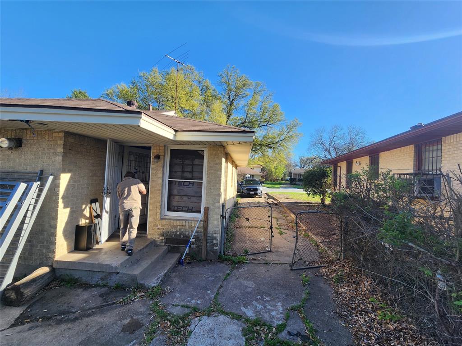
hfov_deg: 106.2
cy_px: 173
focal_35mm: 13
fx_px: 174
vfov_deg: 89.9
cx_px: 231
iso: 50
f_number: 2.2
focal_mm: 2.2
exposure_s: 1/717
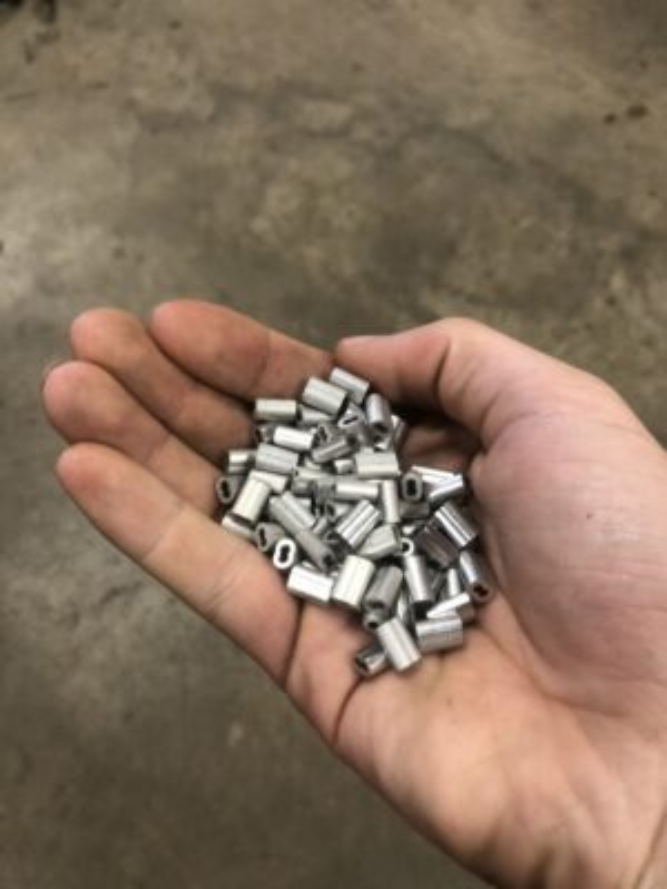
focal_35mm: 28
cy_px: 444
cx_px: 334
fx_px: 719
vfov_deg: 63.4
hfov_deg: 49.7
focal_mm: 3.99
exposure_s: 1/24
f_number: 1.8
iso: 40
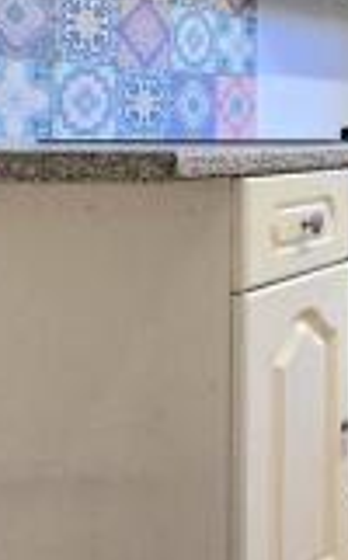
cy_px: 103
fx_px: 762
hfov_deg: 15.7
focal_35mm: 50
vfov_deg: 38.7
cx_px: 799
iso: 64
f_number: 2.2
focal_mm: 2.2
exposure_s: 1/50.3
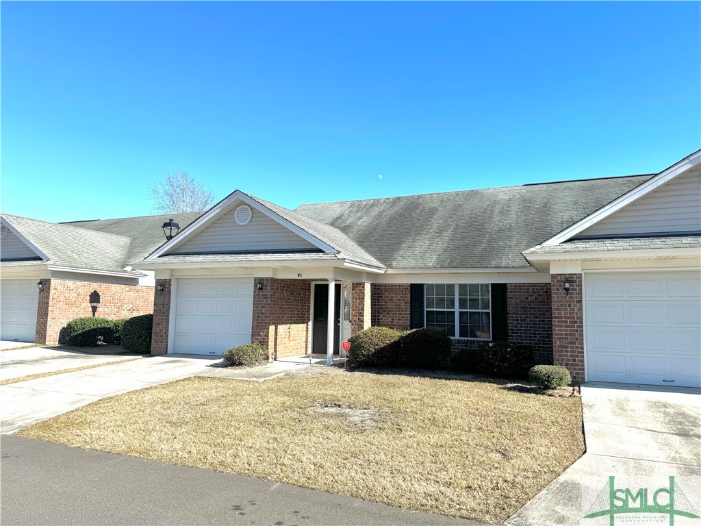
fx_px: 486
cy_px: 263
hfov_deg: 71.6
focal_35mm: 24
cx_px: 350
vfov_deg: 56.8
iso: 80
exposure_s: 1/3413
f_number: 1.78
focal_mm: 6.76
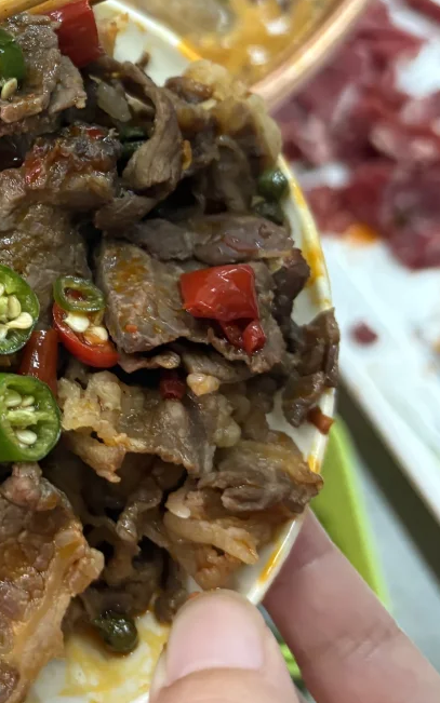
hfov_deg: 19.9
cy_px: 178
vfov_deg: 32.8
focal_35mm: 61
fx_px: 1170
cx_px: -95
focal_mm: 5.96
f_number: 1.6
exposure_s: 1/50
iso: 320
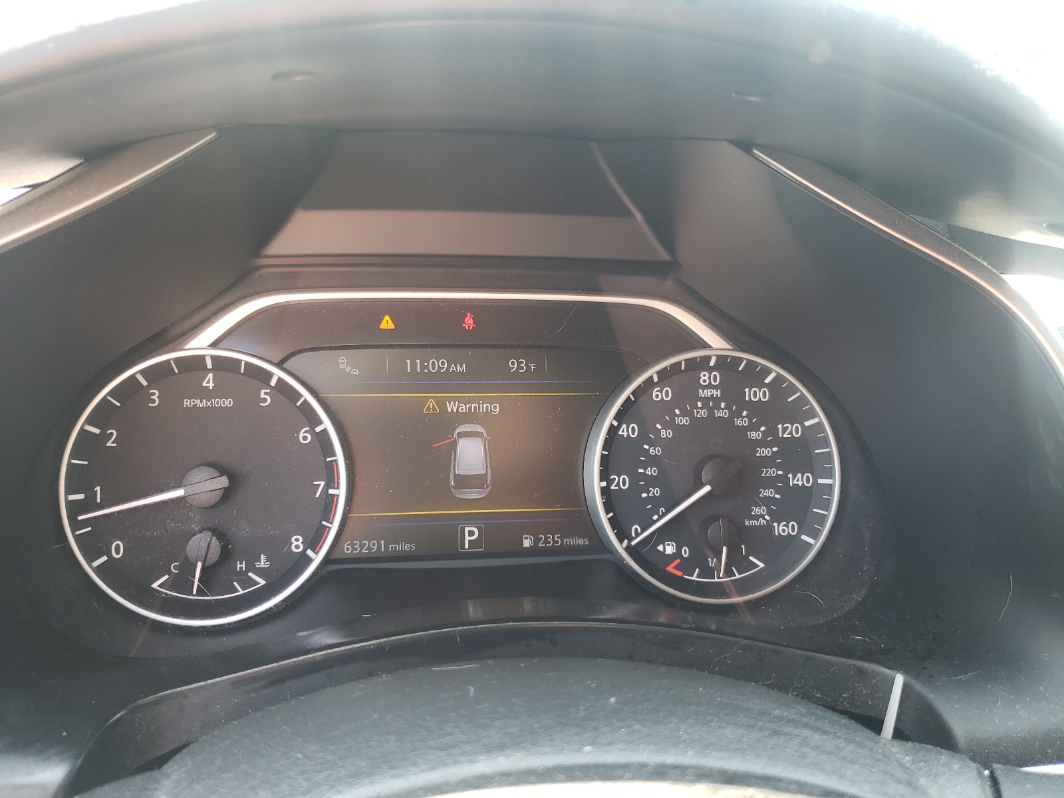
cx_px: 532
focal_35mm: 26
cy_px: 399
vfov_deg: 53.1
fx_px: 799
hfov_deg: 67.3
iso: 71
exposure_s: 1/60.2
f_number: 1.5
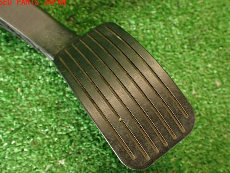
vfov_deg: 41.8
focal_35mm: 34
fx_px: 226
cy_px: 89
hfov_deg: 53.9
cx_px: 114
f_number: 2.4
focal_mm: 5.79
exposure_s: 1/30
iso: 320
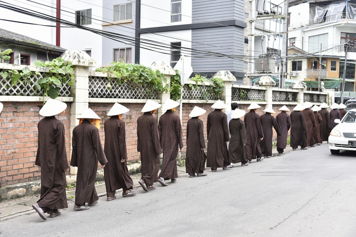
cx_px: 178
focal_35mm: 46
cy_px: 118
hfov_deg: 42.8
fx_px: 455
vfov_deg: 29.2
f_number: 5
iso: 320
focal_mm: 46
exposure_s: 1/320
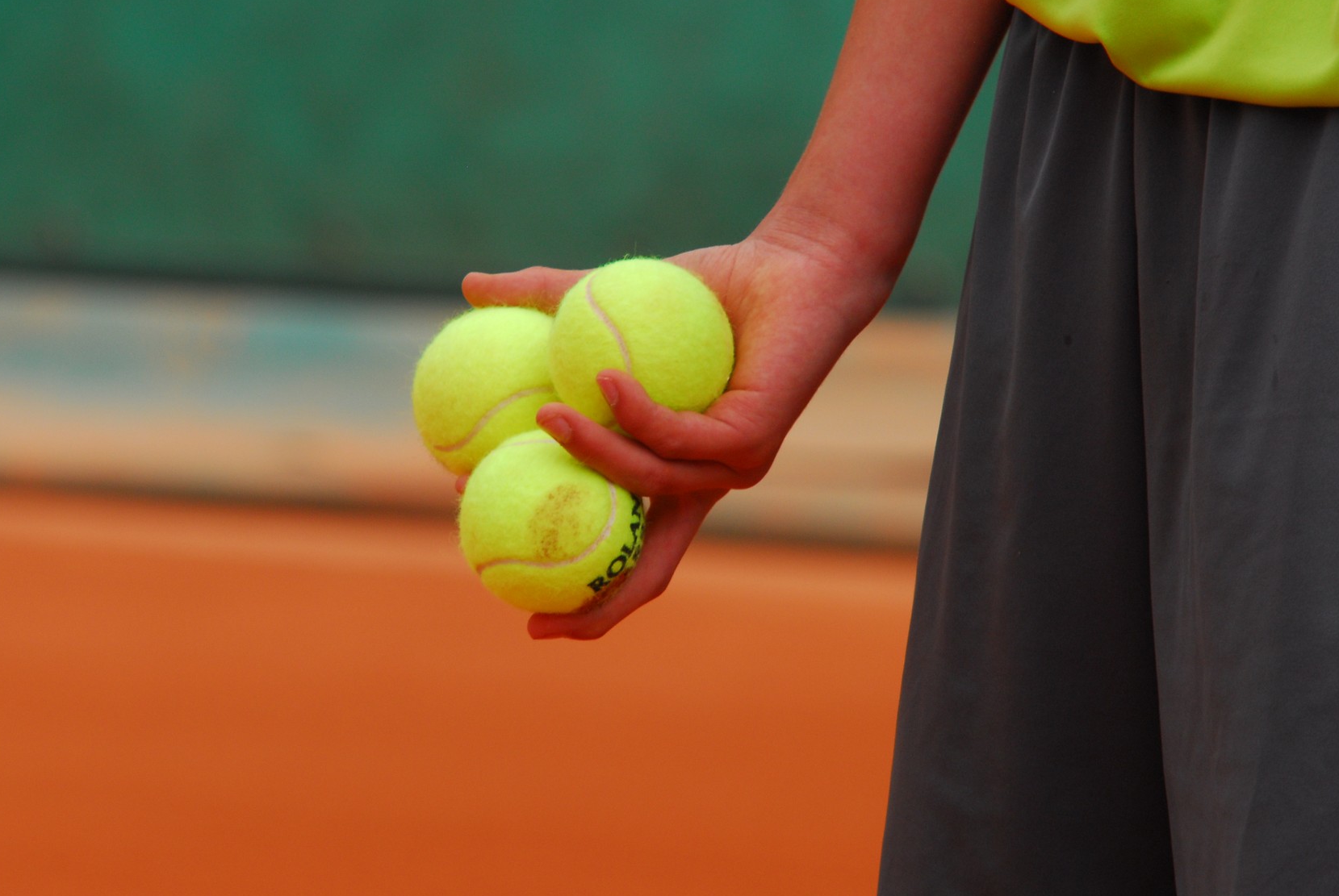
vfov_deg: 2.8
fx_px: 18249
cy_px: 430
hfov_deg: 4.2
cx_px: 630
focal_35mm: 490
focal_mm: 280
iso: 320
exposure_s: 1/250
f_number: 10
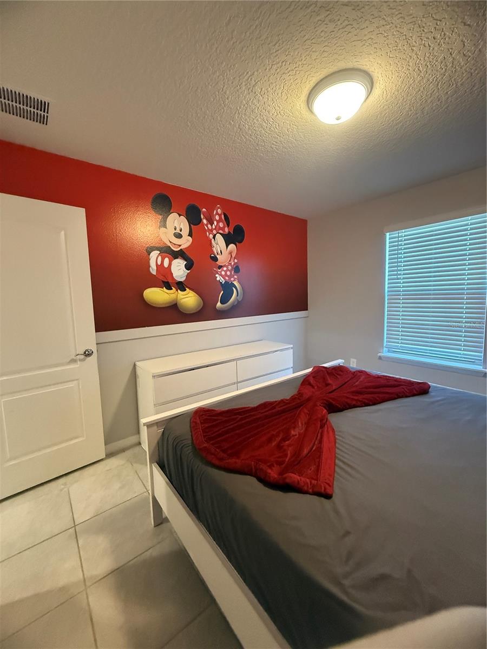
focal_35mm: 14
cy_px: 324
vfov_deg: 102.1
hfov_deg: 85.7
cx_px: 244
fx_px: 263
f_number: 2.2
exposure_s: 1/60
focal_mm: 2.22
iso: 800
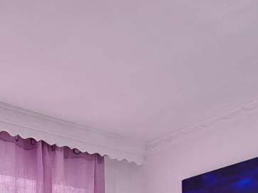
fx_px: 403
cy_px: 324
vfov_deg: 20.9
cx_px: -2
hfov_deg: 32.6
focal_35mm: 54
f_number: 2.2
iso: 40
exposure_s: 1/120
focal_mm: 1.74
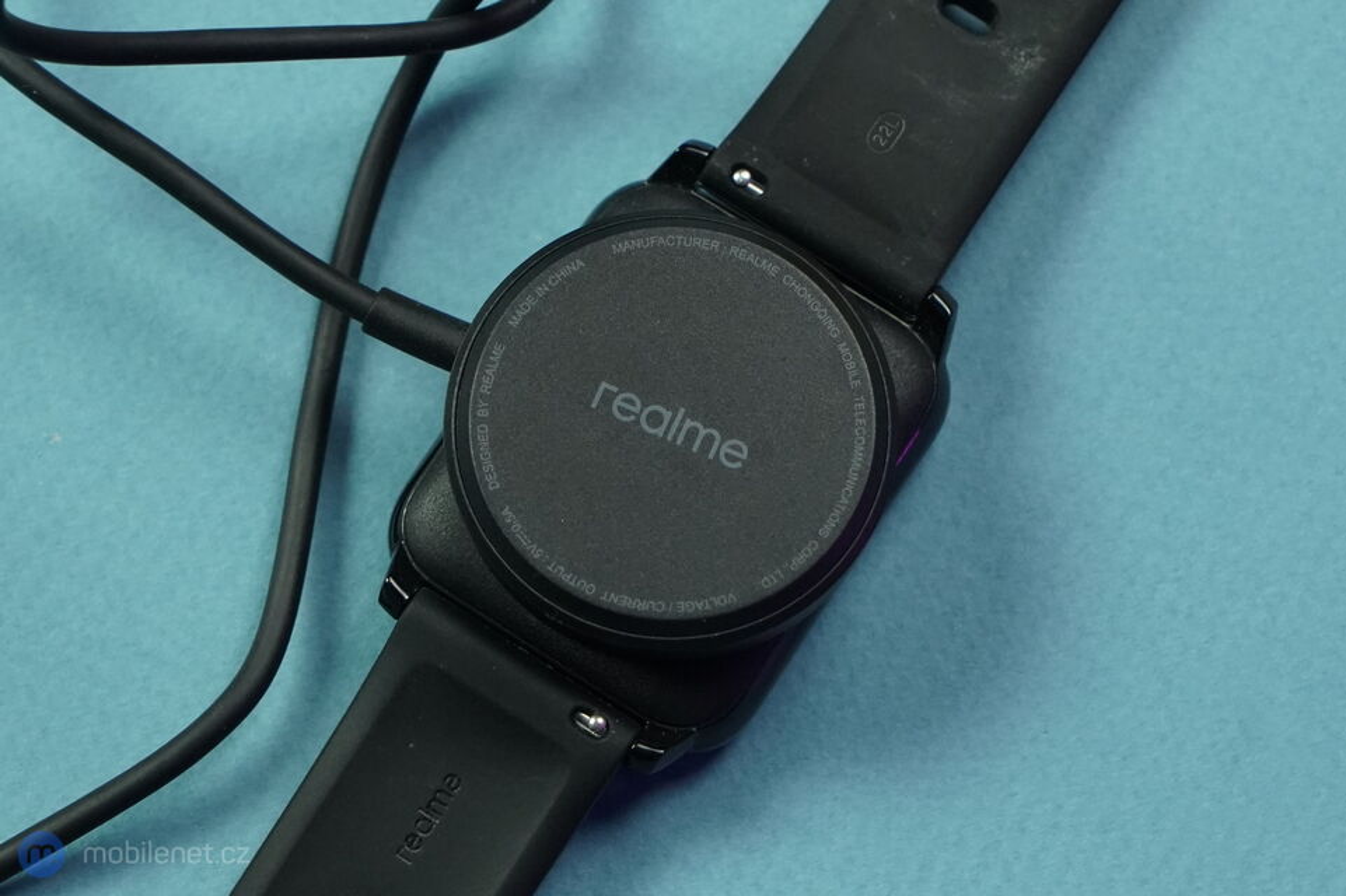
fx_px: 2616
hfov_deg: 28.9
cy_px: 448
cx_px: 673
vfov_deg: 19.4
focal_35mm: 70
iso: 4000
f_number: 8
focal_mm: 70
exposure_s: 1/160
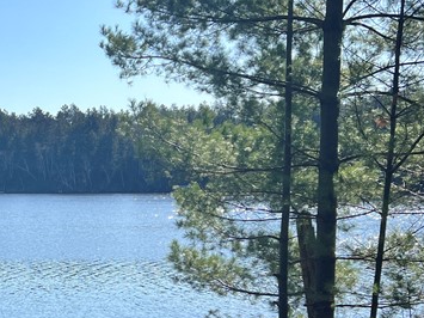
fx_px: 918
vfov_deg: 19.2
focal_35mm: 75
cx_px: -20
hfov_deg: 24.6
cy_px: 295
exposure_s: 1/4115
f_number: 1.5
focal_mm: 5.7
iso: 50
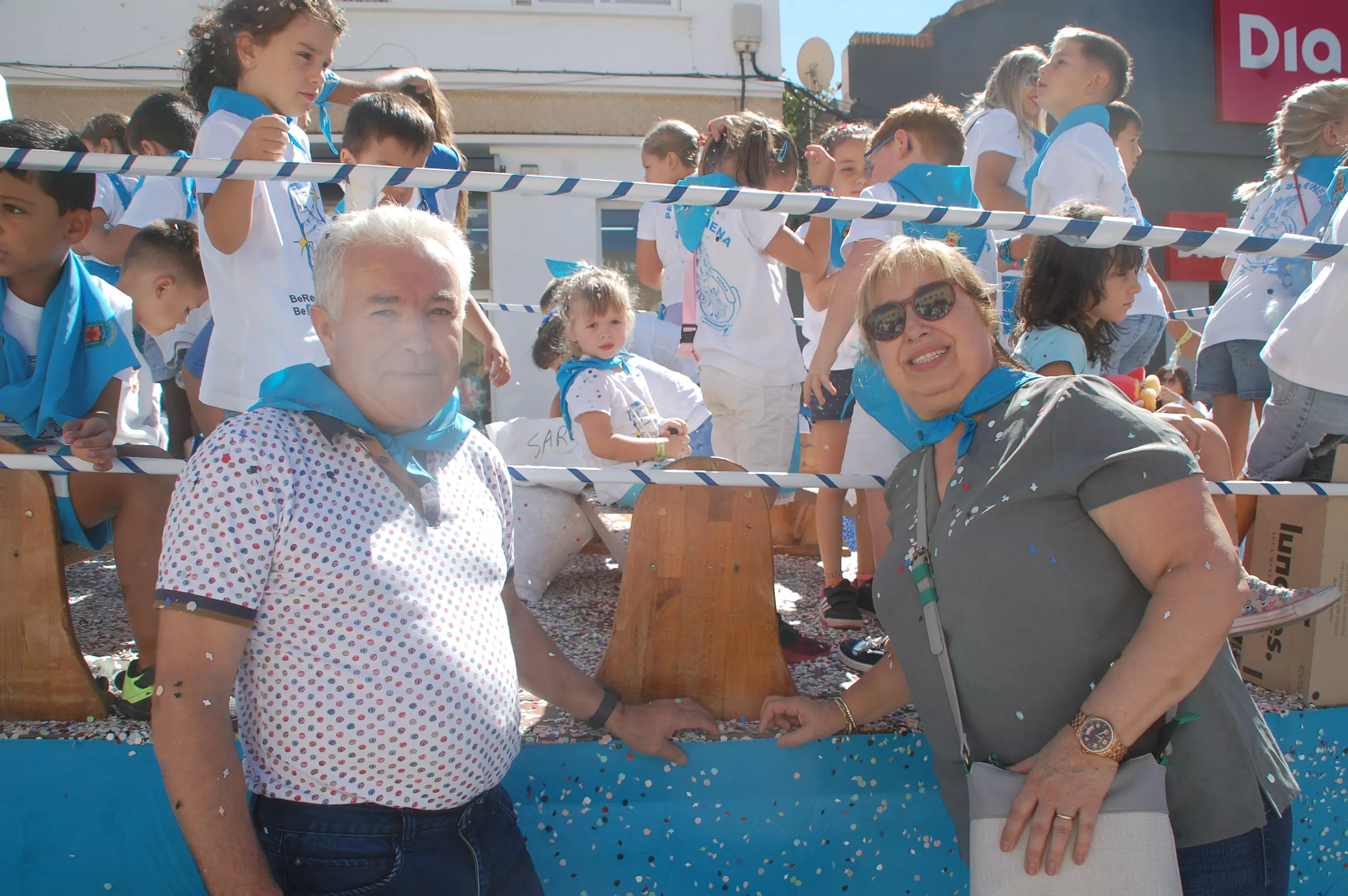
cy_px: 448
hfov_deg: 67.4
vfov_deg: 47.8
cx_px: 674
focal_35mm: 27
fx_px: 1010
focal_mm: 18
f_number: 9
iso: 200
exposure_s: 1/320
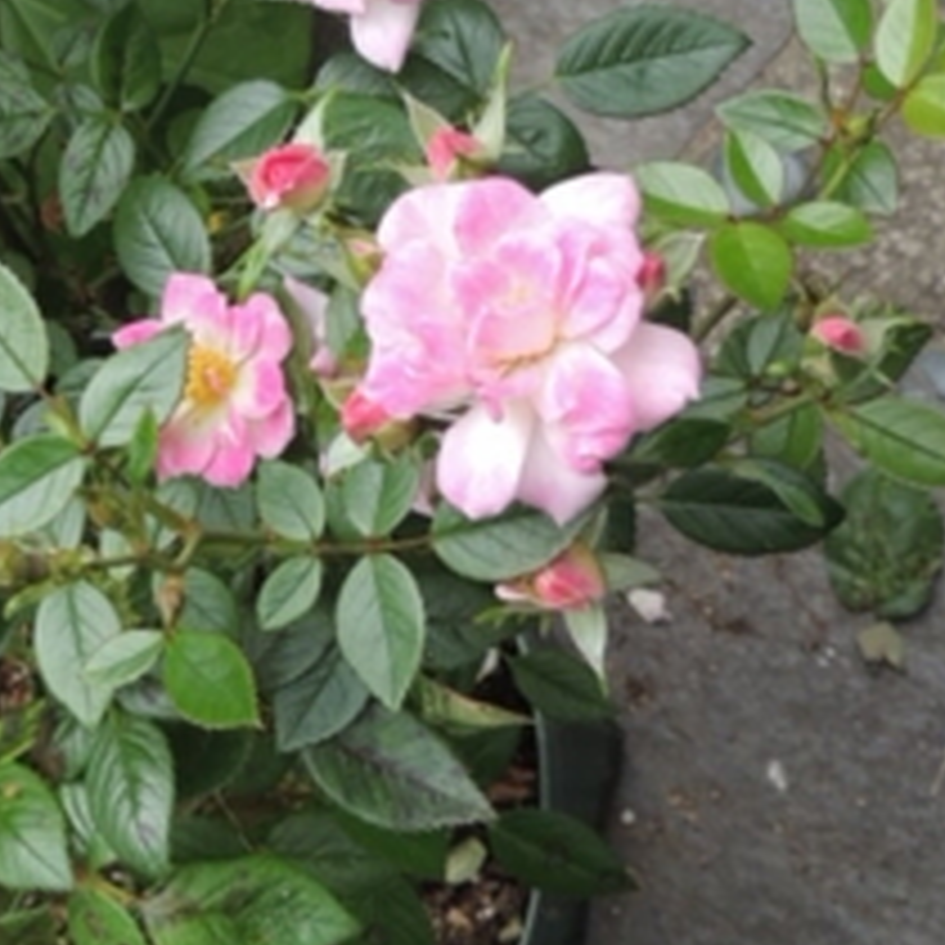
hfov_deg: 20.5
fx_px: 2502
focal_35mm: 81
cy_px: 225
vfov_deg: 21.2
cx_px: -50
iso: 100
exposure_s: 1/200
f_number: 3
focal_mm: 4.3
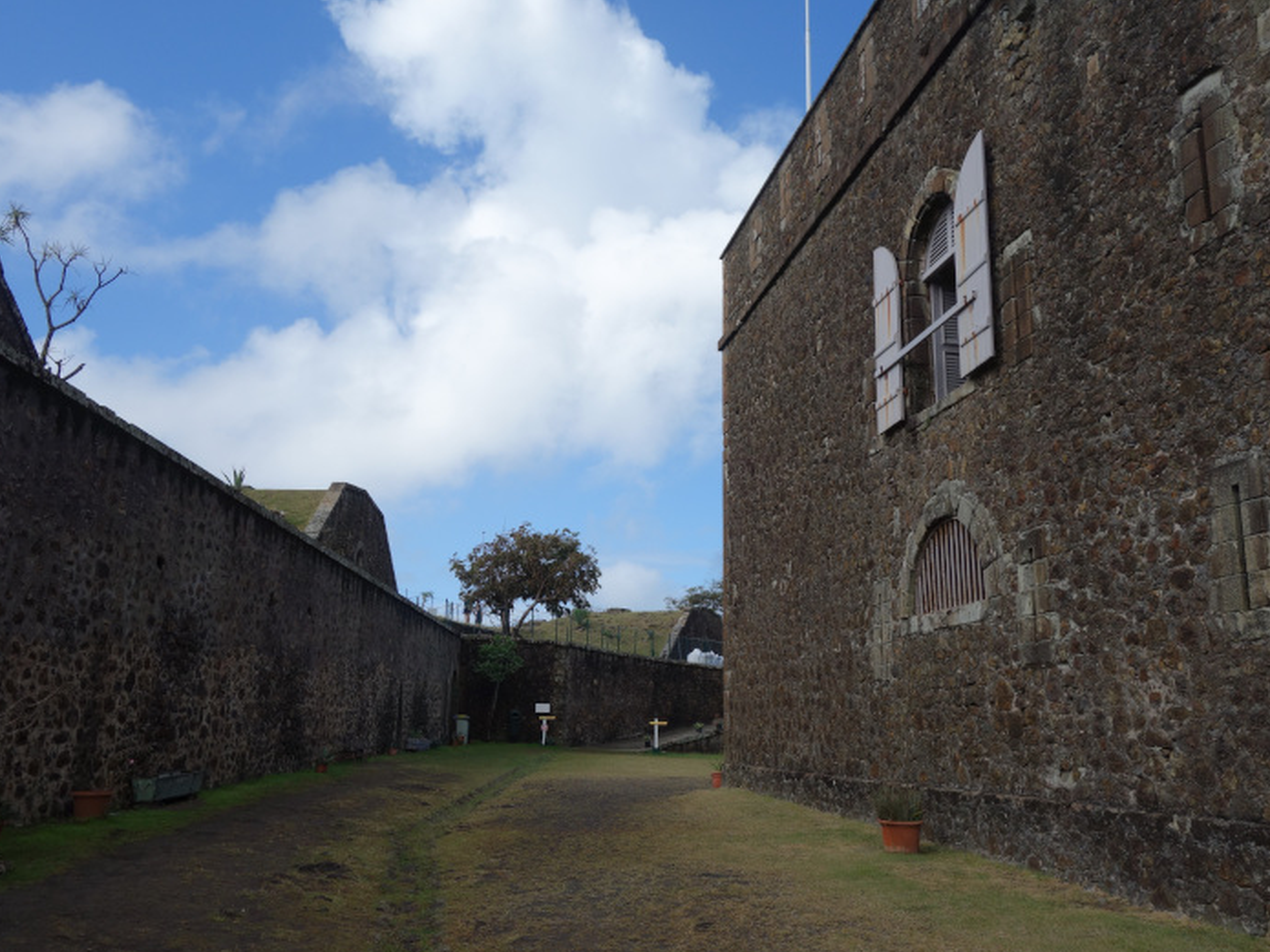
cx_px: 601
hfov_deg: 58.3
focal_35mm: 31
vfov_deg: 45.4
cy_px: 485
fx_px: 1137
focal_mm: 10.4
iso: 125
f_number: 5.6
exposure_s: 1/640
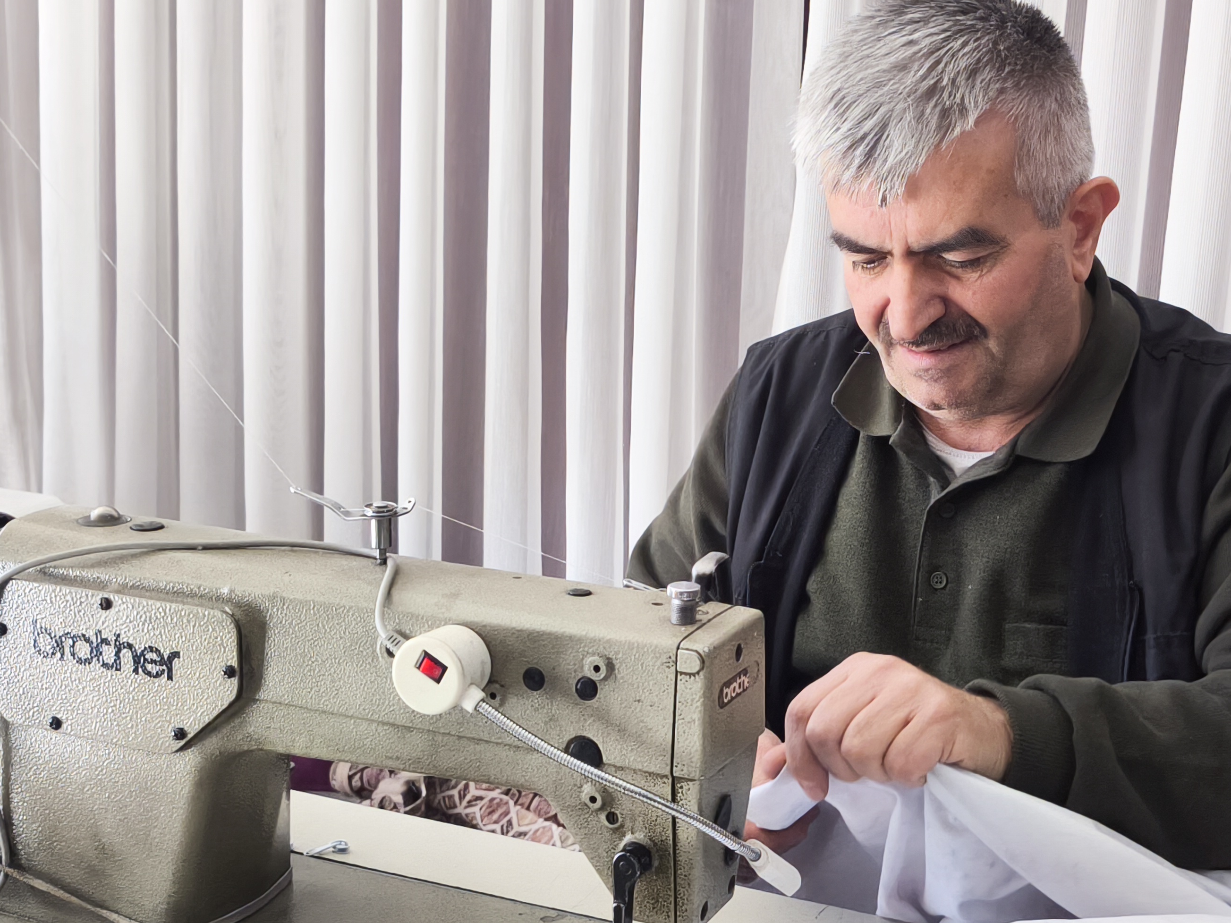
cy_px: 510
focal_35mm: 55
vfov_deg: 26.5
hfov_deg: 34.7
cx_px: 798
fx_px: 1956
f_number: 1.6
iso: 80
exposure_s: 1/90
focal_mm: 6.57
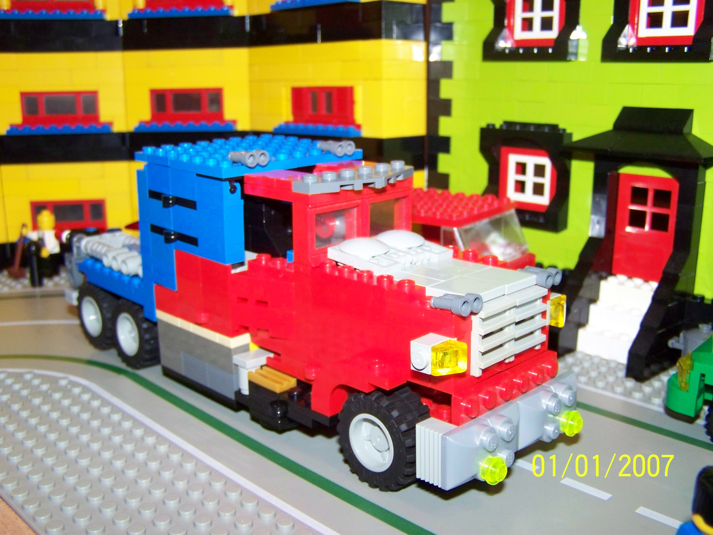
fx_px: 783
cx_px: 356
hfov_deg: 49.0
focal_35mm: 38
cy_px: 268
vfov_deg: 37.7
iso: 200
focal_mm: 6.3
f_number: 2.8
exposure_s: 1/30
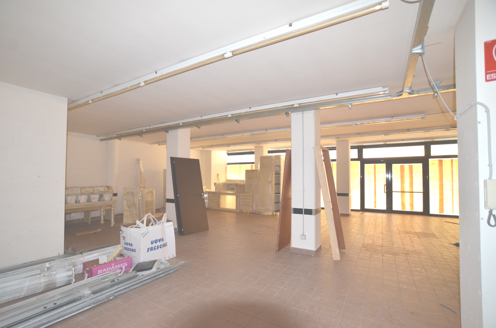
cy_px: 164
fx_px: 227
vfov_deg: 71.8
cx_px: 248
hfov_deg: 95.1
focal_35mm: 16
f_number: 4.5
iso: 800
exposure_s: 1/60
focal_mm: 11
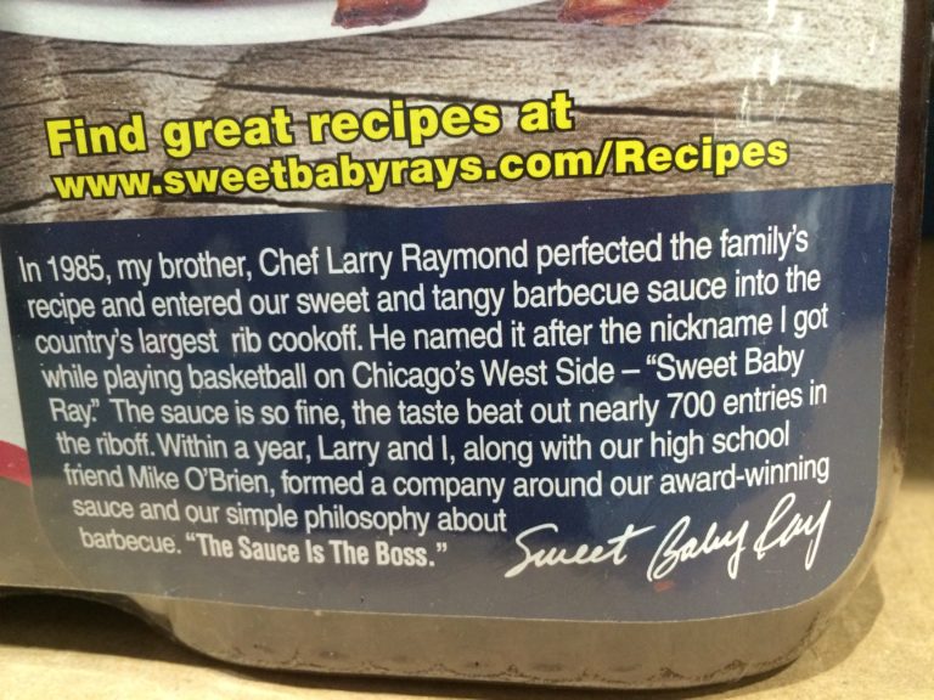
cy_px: 350
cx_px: 467
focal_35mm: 29
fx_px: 782
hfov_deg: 61.7
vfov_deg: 48.2
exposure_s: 1/30
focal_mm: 4.15
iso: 200
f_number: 2.2
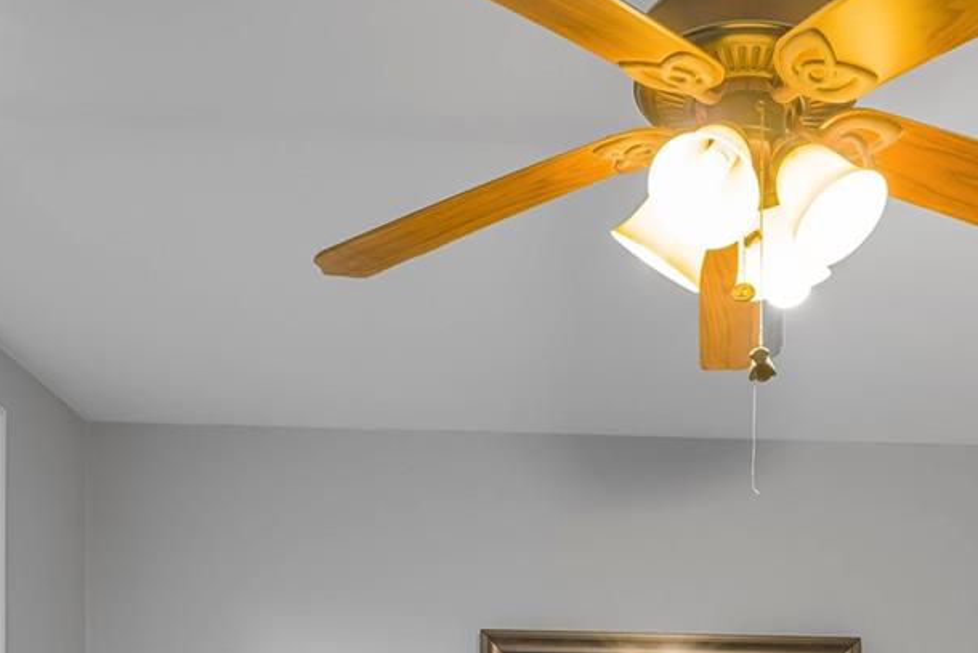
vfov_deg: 24.2
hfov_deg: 41.0
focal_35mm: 47
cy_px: 902
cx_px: 696
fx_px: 1277
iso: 250
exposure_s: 1/5
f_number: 9
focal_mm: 14
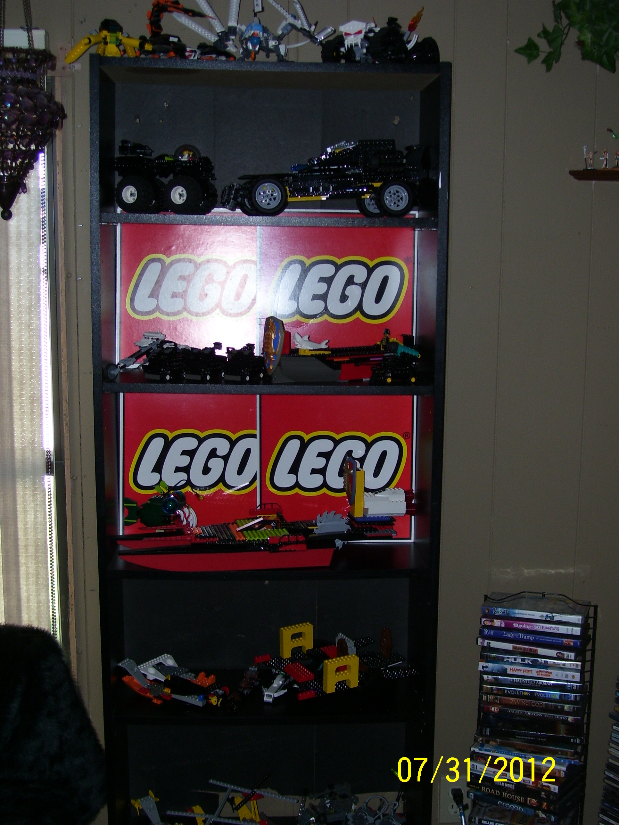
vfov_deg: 41.2
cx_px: 310
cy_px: 412
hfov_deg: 31.5
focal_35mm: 46
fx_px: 1097
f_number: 3
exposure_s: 1/60
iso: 80
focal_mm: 7.6
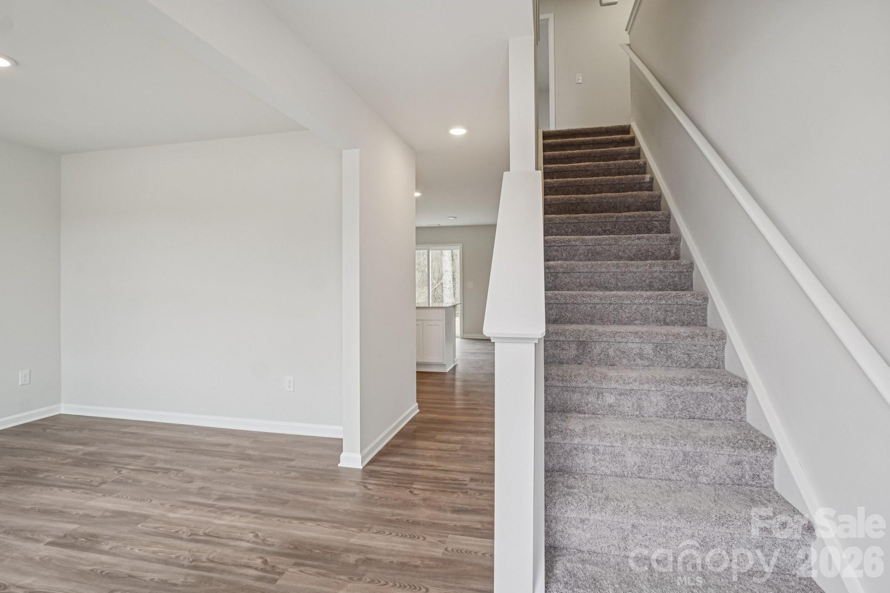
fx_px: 445
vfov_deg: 67.4
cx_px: 445
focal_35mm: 18
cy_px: 296
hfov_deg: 90.0
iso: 320
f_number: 8
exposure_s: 1/30
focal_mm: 12
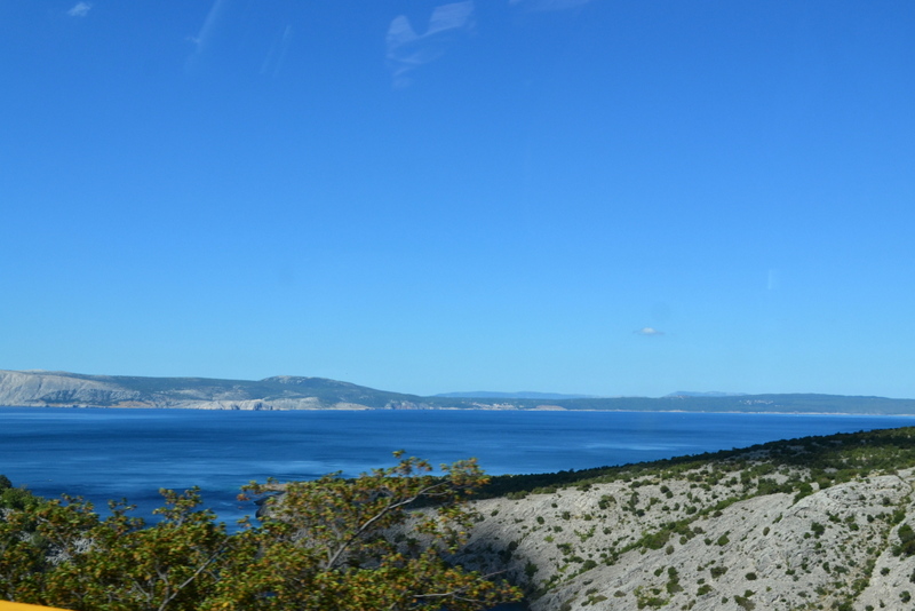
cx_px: 458
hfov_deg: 53.1
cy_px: 306
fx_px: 915
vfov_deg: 36.9
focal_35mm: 36
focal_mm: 24
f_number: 7.1
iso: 100
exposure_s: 1/400
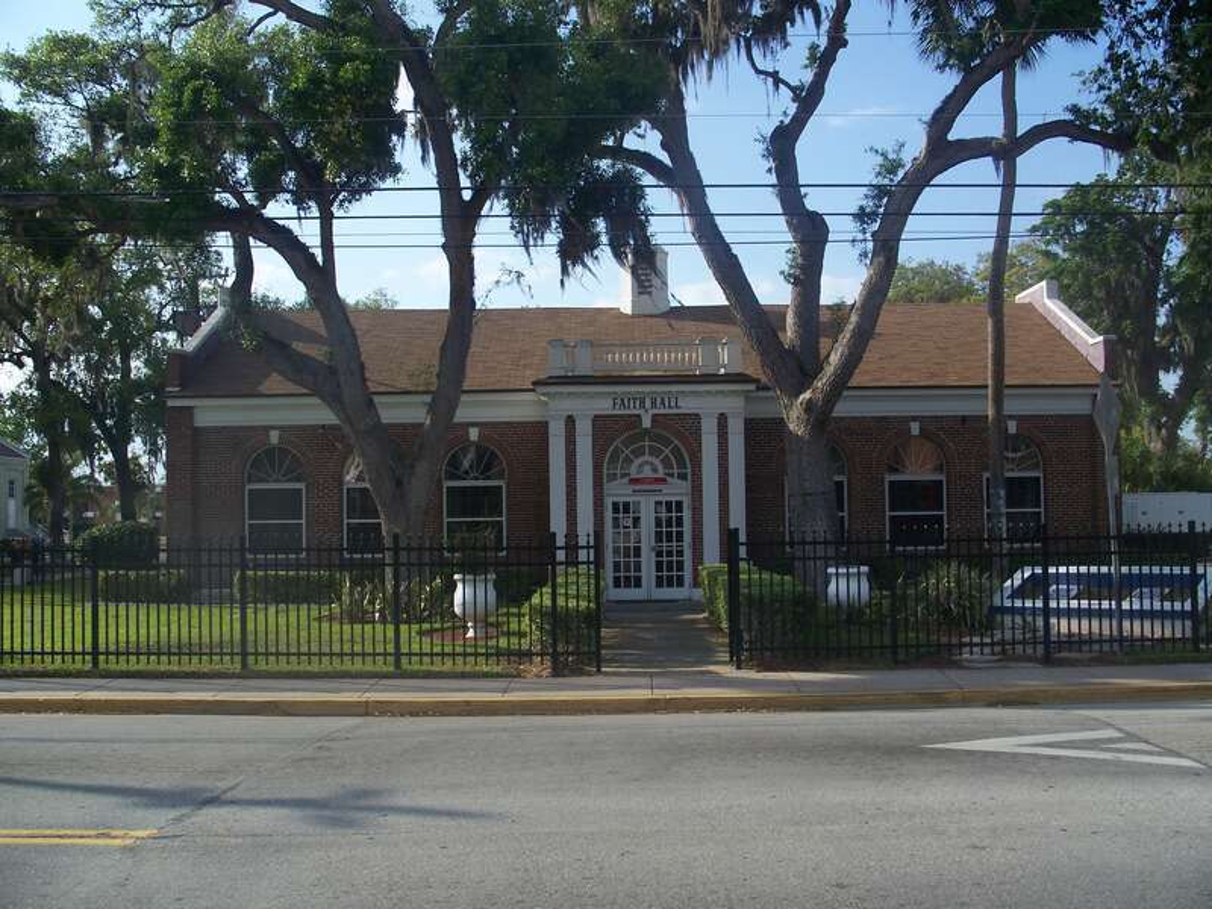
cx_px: 606
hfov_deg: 50.1
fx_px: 1295
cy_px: 454
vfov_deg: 38.7
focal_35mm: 37
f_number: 4
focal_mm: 7.8
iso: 64
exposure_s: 1/400
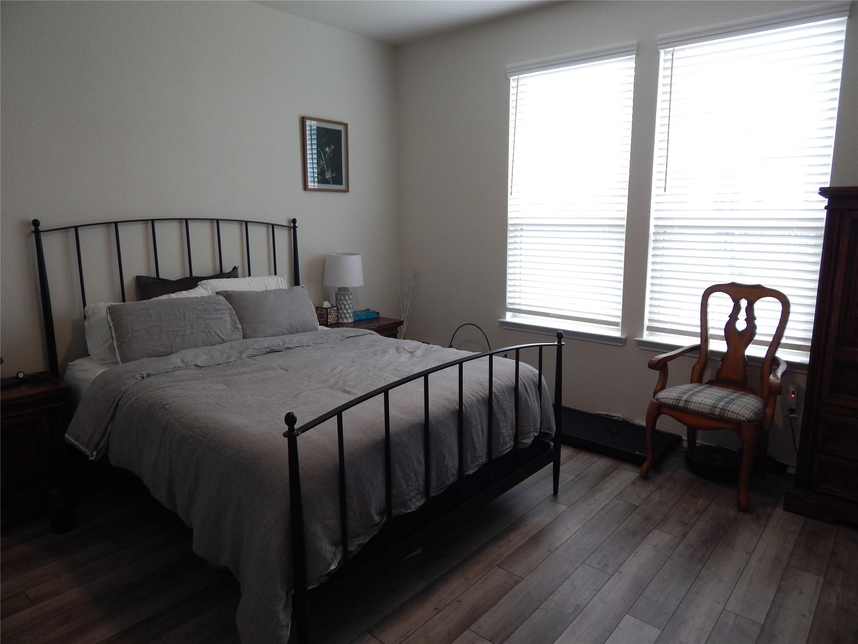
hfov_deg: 73.9
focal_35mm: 23
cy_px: 322
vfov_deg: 58.9
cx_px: 429
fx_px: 570
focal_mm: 4
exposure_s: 1/30
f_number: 3
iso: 180
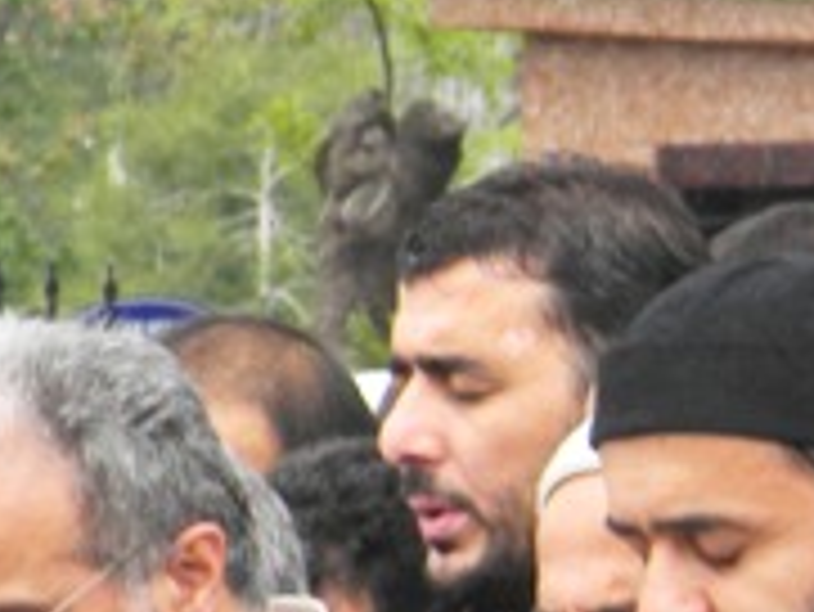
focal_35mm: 707
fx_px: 16636
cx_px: 783
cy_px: 646
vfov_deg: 2.1
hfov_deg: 2.8
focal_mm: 33.1
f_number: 5.2
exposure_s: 1/123
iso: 112
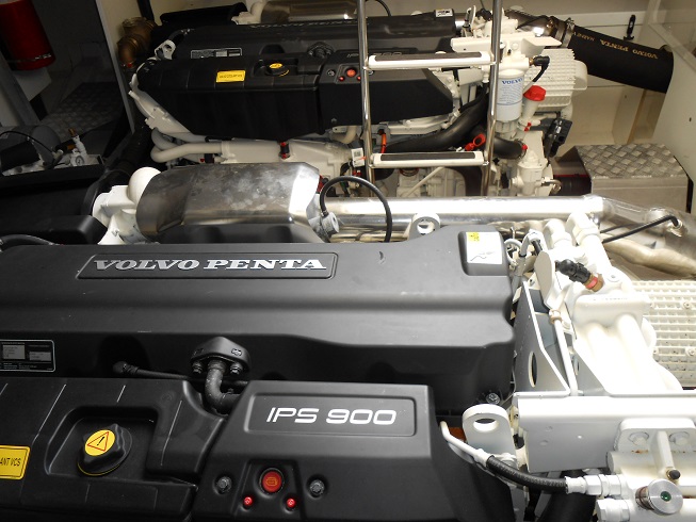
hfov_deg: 67.3
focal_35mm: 26
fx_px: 523
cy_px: 261
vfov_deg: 53.1
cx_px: 348
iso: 125
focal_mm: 4.6
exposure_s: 1/30
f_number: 3.5
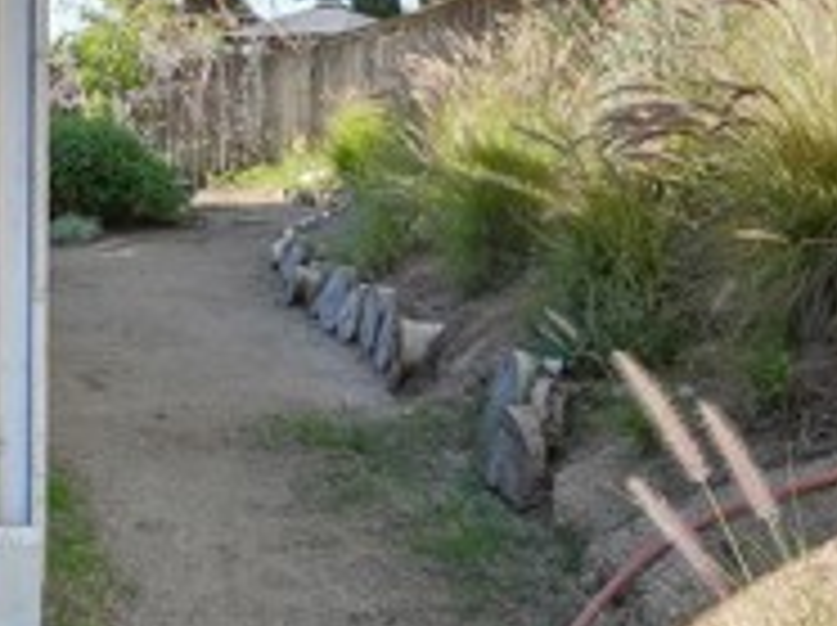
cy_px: 115
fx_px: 1320
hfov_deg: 30.3
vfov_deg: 26.1
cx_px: -148
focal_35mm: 55
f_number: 7.1
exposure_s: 1/15
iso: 100
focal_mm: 16.5
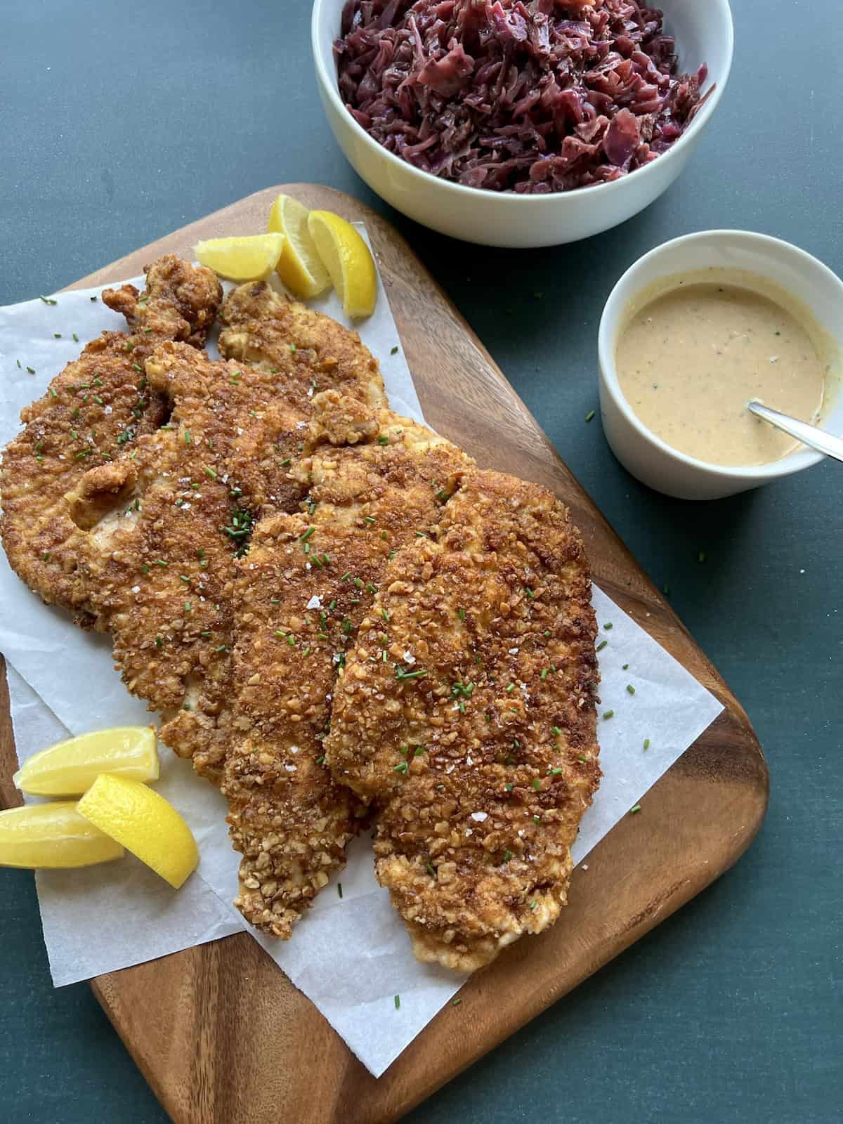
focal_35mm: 26
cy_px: 562
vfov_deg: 67.3
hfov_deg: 53.1
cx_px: 422
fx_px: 844
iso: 100
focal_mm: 5.7
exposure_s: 1/121
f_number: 1.5
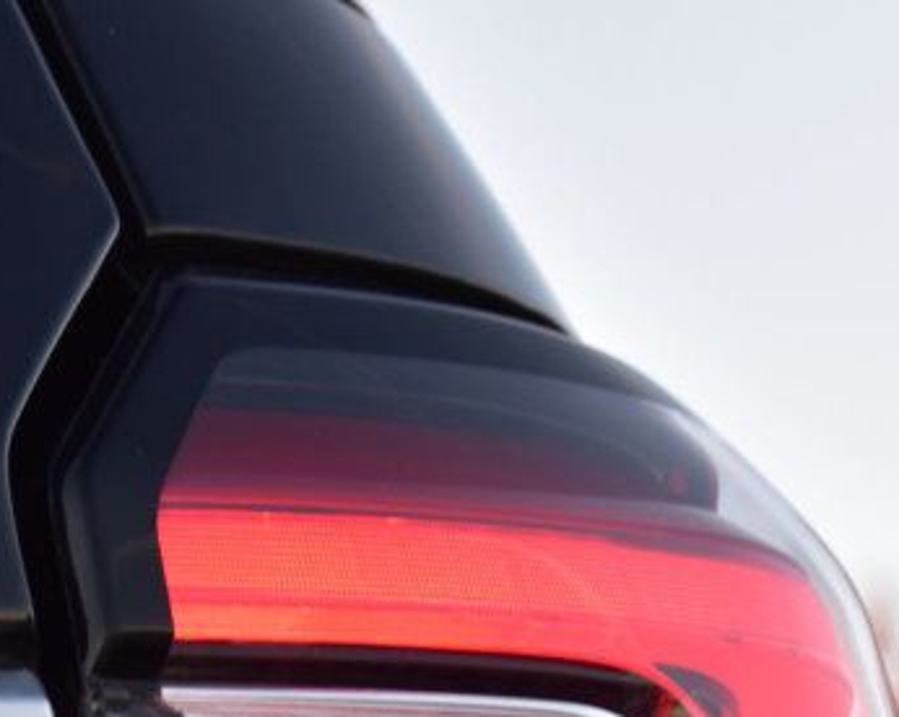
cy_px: 803
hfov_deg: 8.3
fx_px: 6096
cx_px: -372
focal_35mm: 229
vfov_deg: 6.7
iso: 400
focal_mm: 55
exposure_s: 1/60
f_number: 8
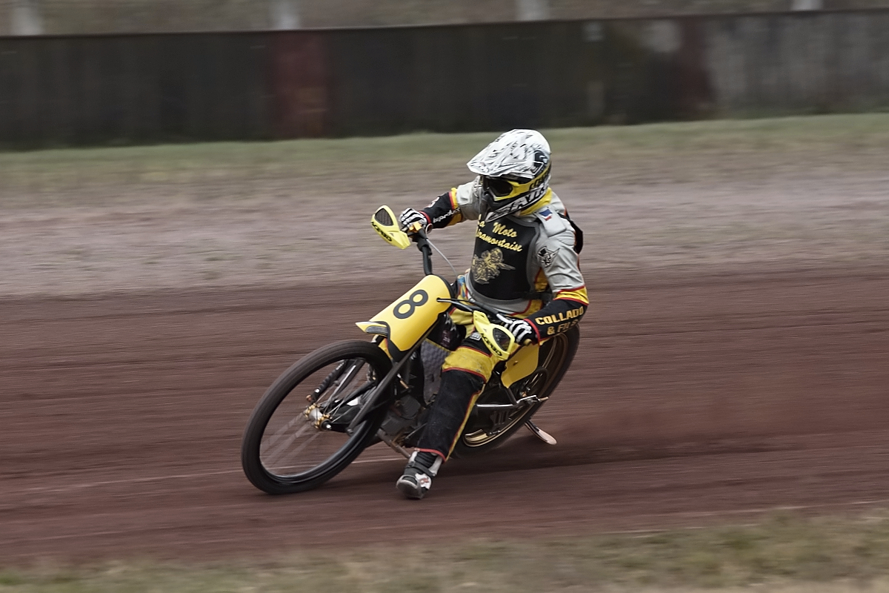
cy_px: 296
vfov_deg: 4.0
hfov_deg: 6.0
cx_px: 444
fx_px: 8519
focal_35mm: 345
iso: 400
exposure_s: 1/400
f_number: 9
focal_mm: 230
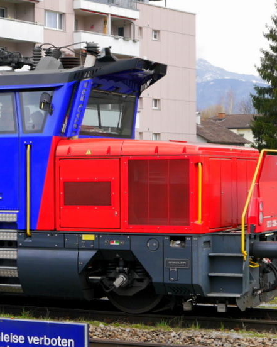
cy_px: 169
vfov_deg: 17.6
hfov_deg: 14.0
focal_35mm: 109
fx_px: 1118
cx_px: 53
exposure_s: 1/200
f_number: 6.3
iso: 160
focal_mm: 28
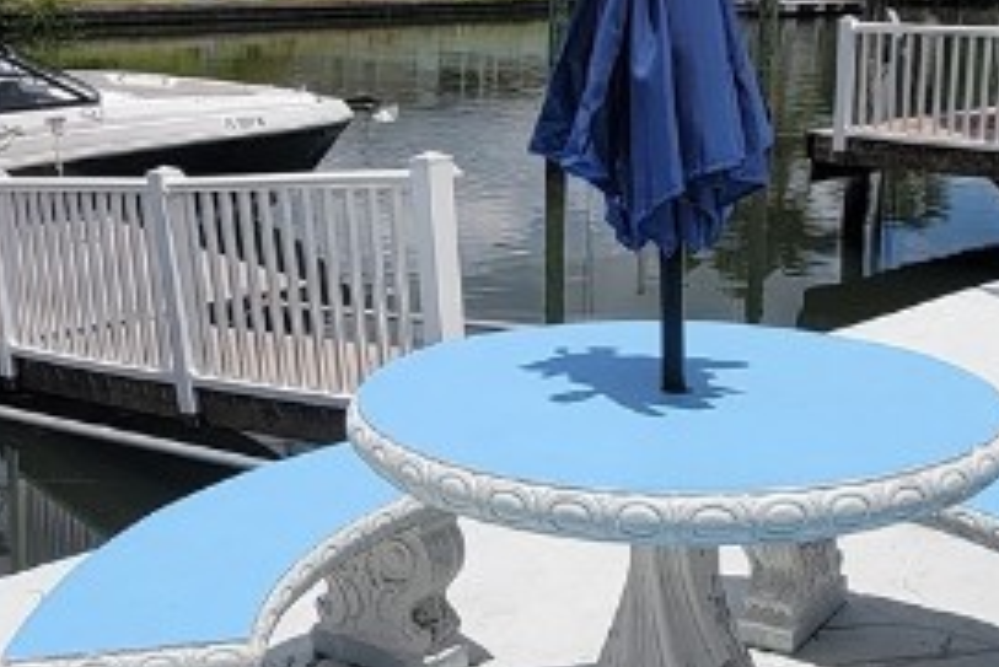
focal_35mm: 51
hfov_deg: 38.8
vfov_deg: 26.5
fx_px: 1416
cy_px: 324
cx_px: 571
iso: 50
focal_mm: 2.2
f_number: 2.2
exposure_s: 1/4326
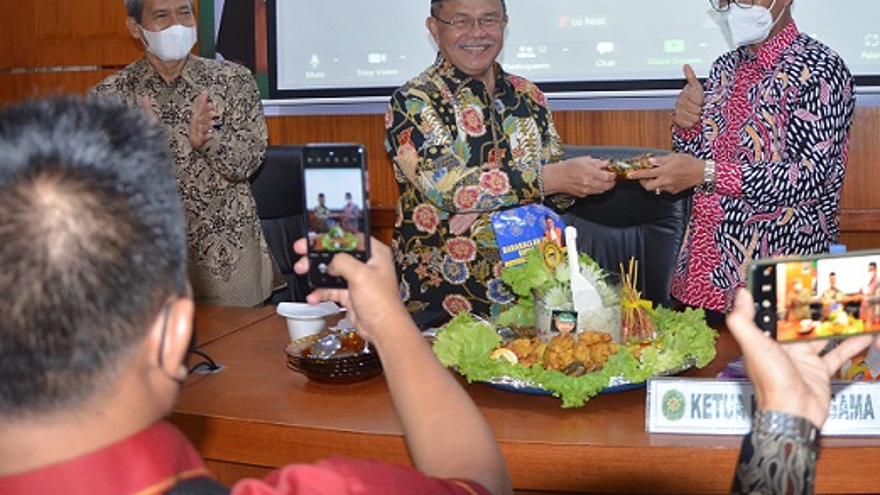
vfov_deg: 13.5
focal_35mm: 89
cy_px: 118
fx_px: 2077
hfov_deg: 23.8
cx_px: 620
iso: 1600
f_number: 4.5
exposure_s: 1/60
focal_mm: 40
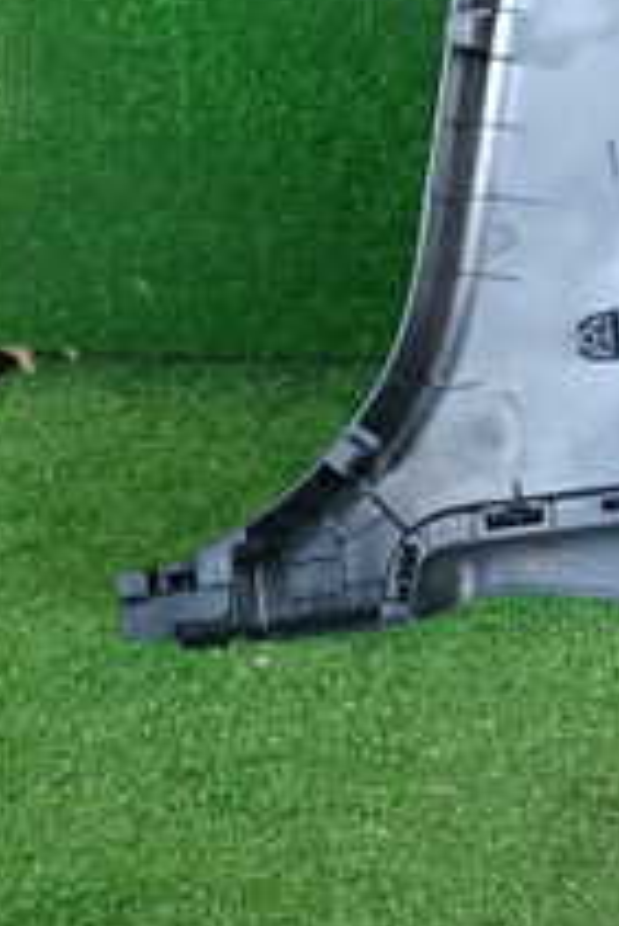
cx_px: 931
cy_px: -31
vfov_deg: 25.7
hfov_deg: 16.7
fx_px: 1905
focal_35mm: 74
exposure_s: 1/50
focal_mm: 4.5
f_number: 2
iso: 200
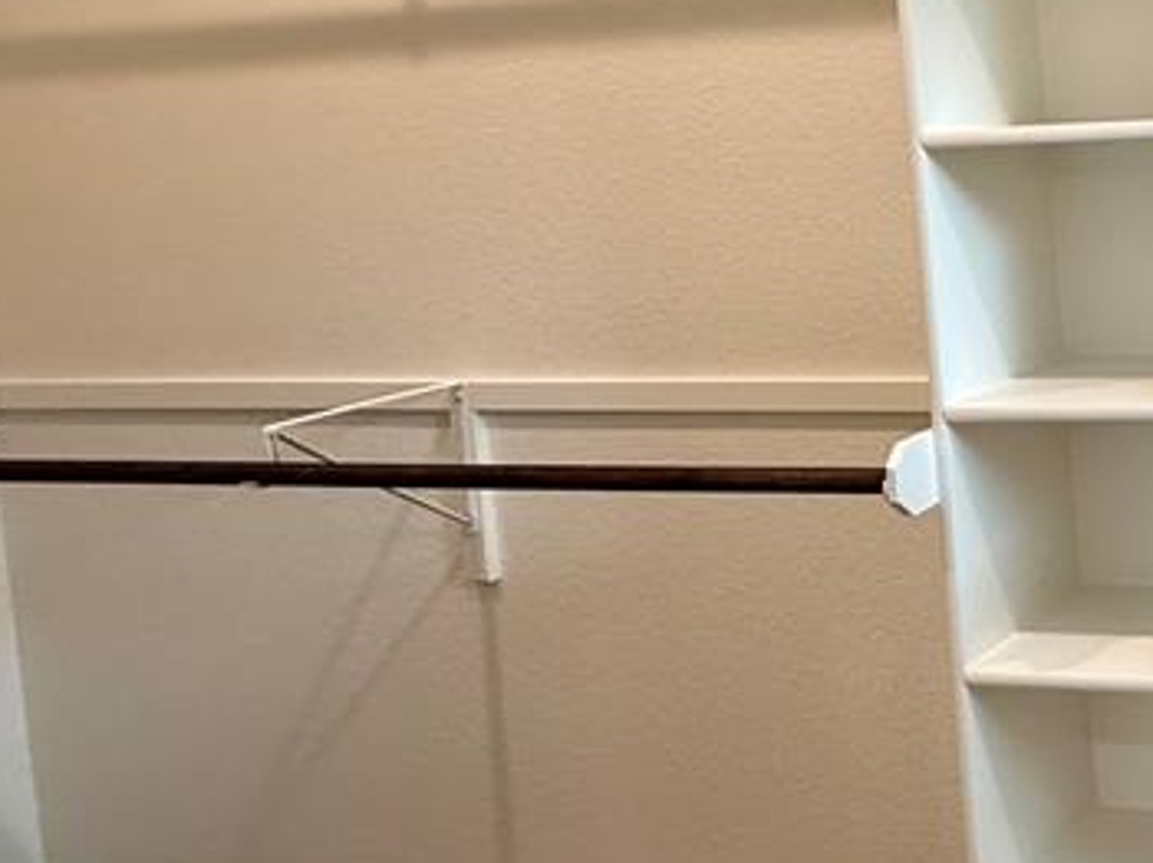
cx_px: 1509
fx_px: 1365
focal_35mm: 41
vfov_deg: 34.0
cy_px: 165
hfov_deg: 33.3
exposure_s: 1/120
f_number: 2.2
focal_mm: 2.22
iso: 100
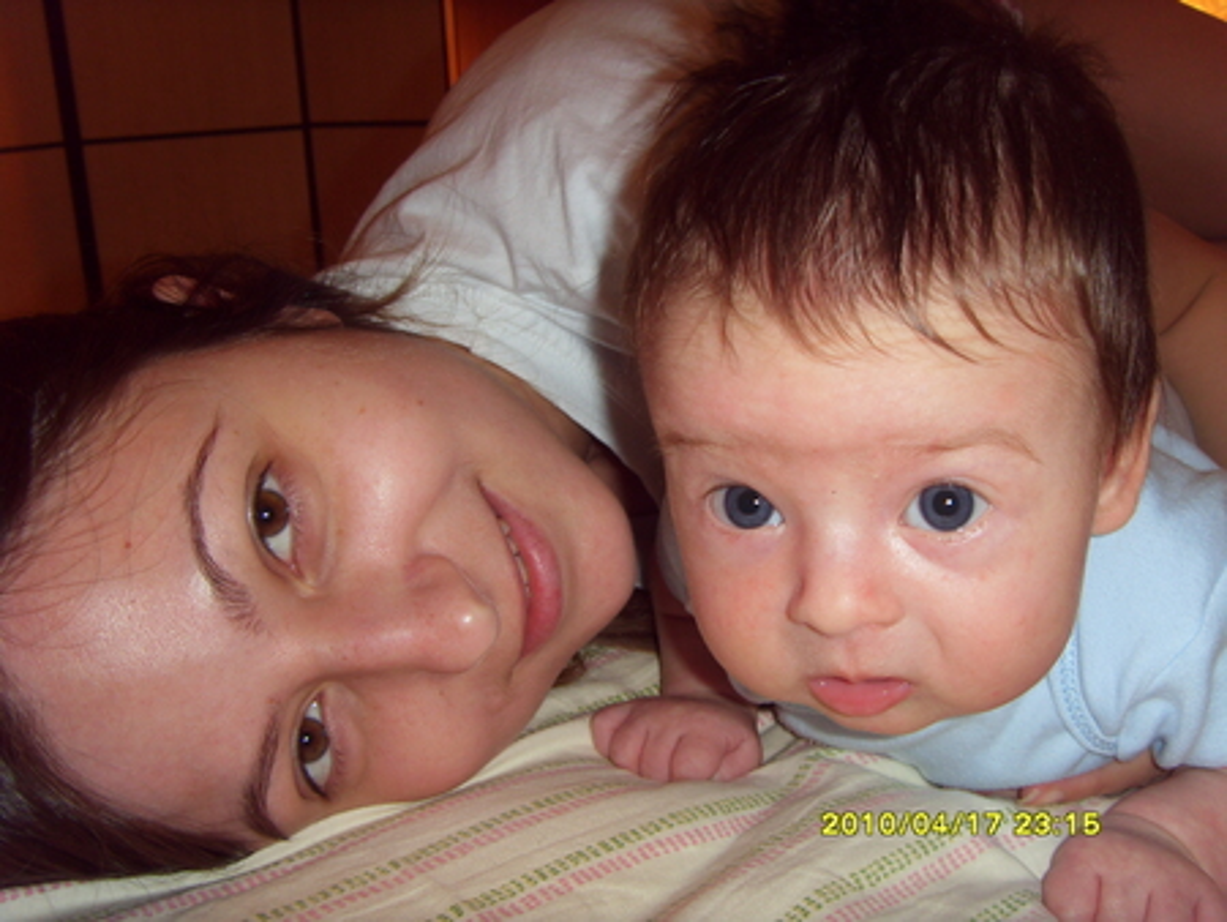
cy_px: 461
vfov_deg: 36.9
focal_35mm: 39
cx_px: 614
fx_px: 1383
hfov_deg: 47.8
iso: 100
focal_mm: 6.6
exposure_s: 1/45
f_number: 3.5
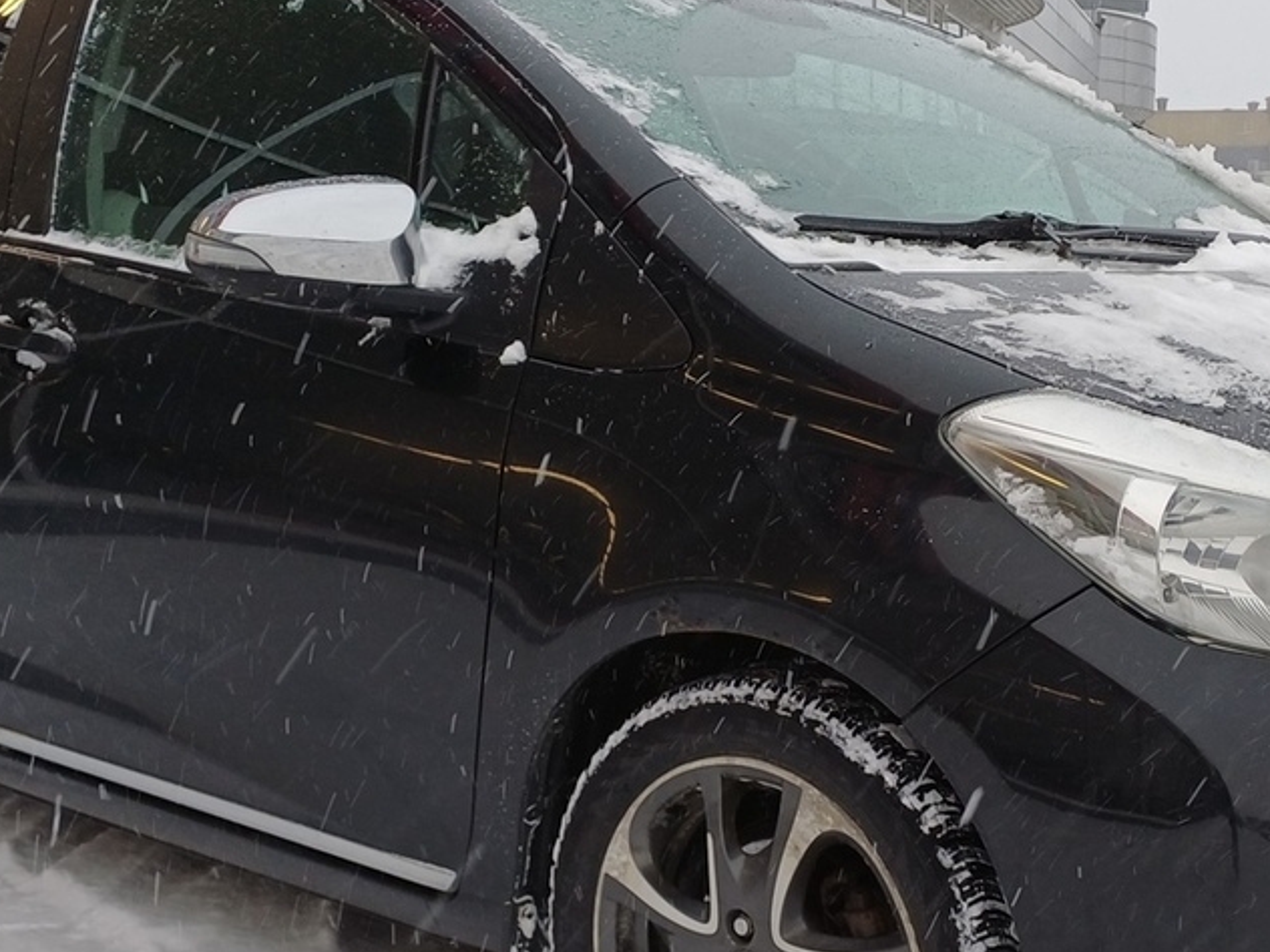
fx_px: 2091
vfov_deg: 25.6
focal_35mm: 57
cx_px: 808
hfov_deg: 33.6
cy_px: 546
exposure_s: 1/100
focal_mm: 4.65
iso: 50
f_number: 1.8
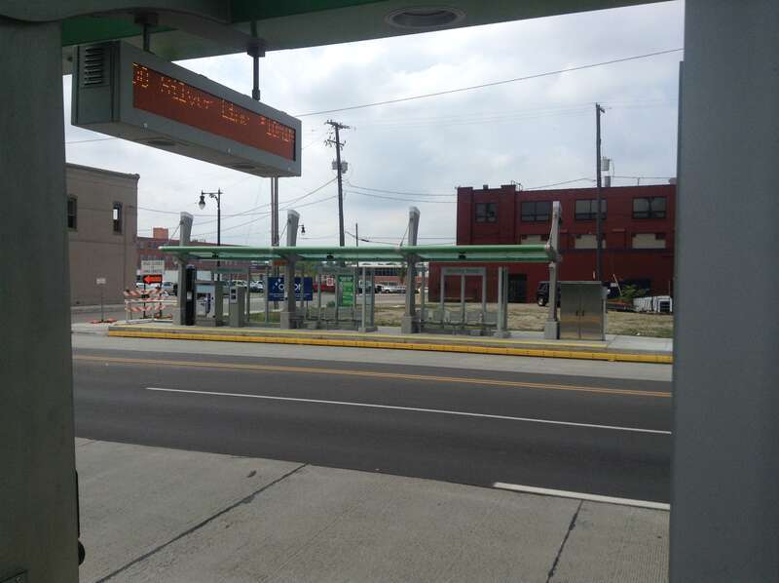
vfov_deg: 42.9
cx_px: 390
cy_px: 292
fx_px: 742
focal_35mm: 33
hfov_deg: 55.4
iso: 32
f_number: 2.4
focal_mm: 3.3
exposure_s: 1/1869
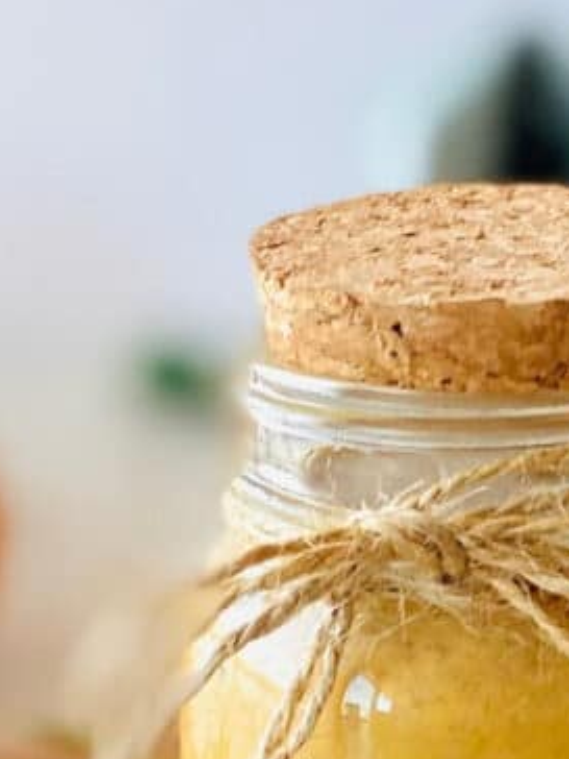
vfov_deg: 31.1
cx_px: 598
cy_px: 581
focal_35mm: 61
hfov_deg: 22.9
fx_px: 1337
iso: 100
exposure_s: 1/121
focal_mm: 4.25
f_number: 1.8
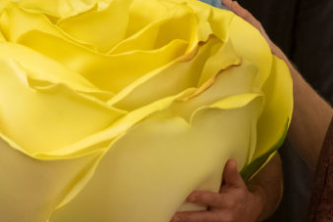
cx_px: 95
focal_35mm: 253
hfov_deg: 8.1
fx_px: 2341
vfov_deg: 5.4
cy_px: 138
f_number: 2
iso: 2500
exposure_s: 1/125
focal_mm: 56
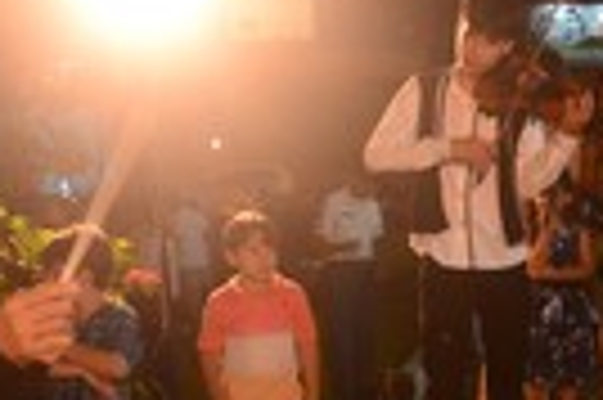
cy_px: 535
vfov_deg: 13.0
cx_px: 562
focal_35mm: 101
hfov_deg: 19.8
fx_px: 1690
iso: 1600
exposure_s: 1/60
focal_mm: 20
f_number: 4.5
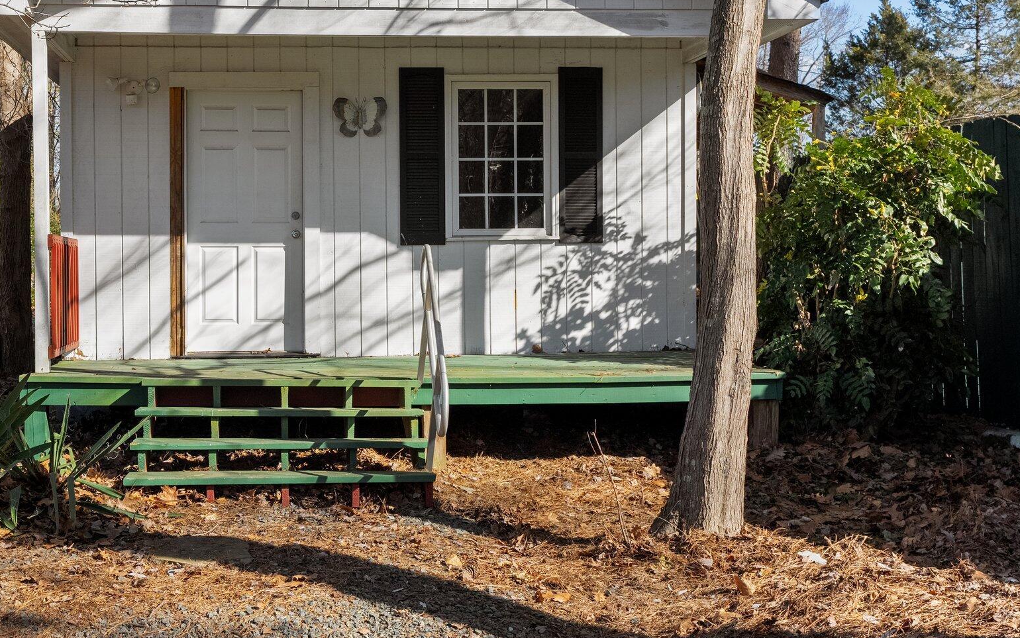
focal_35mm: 42
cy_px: 192
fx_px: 1168
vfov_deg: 30.2
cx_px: 370
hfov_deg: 46.7
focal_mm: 31
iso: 400
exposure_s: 1/1000
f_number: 6.3
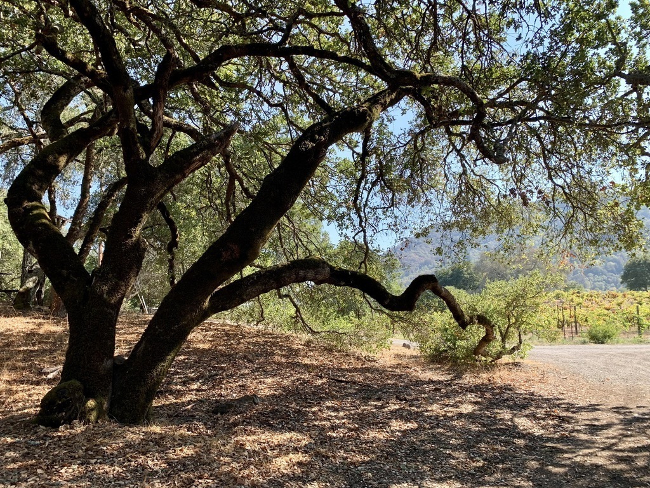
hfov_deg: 67.3
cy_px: 244
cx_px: 325
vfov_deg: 53.1
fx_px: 488
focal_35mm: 26
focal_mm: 4.25
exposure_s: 1/394
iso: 25
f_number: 1.8
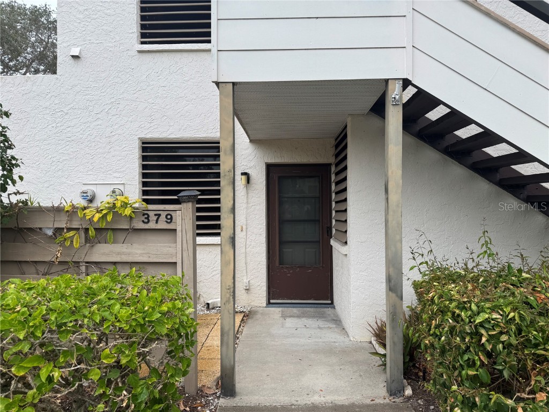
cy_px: 206
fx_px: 381
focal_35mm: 24
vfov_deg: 56.8
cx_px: 274
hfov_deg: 71.6
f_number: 1.78
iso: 80
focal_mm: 6.76
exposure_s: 1/639
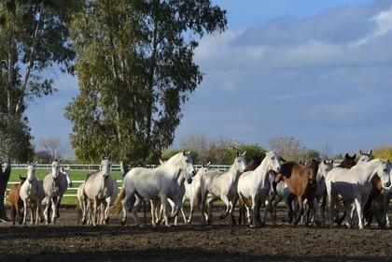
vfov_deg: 6.9
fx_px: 2178
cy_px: 131
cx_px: 196
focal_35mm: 200
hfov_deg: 10.3
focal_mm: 200
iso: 400
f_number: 13
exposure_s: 1/640
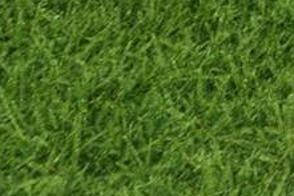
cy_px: -460
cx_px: 1008
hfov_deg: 9.8
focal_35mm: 116
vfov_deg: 8.8
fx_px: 947
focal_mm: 16
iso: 200
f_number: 8
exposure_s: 1/160
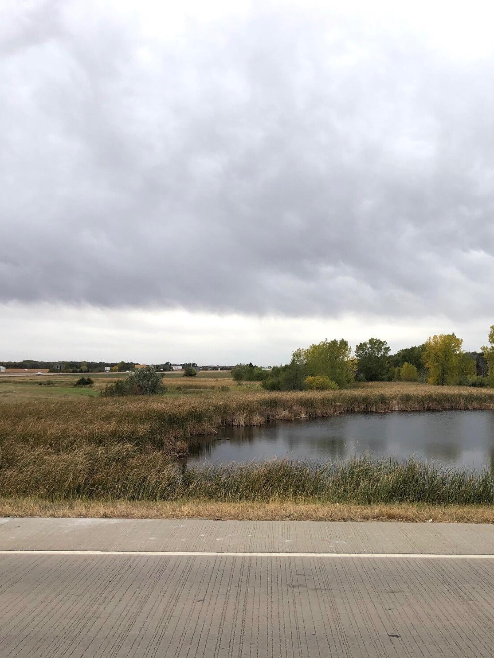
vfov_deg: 49.0
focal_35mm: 38
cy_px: 326
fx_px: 723
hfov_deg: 37.3
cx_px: 335
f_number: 1.8
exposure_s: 1/738
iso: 20
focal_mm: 3.99
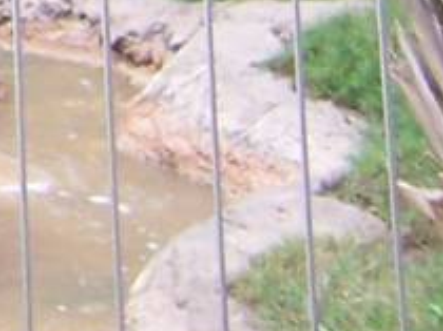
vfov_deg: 5.5
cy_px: -708
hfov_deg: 6.5
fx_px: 3221
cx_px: -1238
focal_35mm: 252
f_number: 3.4
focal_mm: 5.5
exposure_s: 1/45
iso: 80
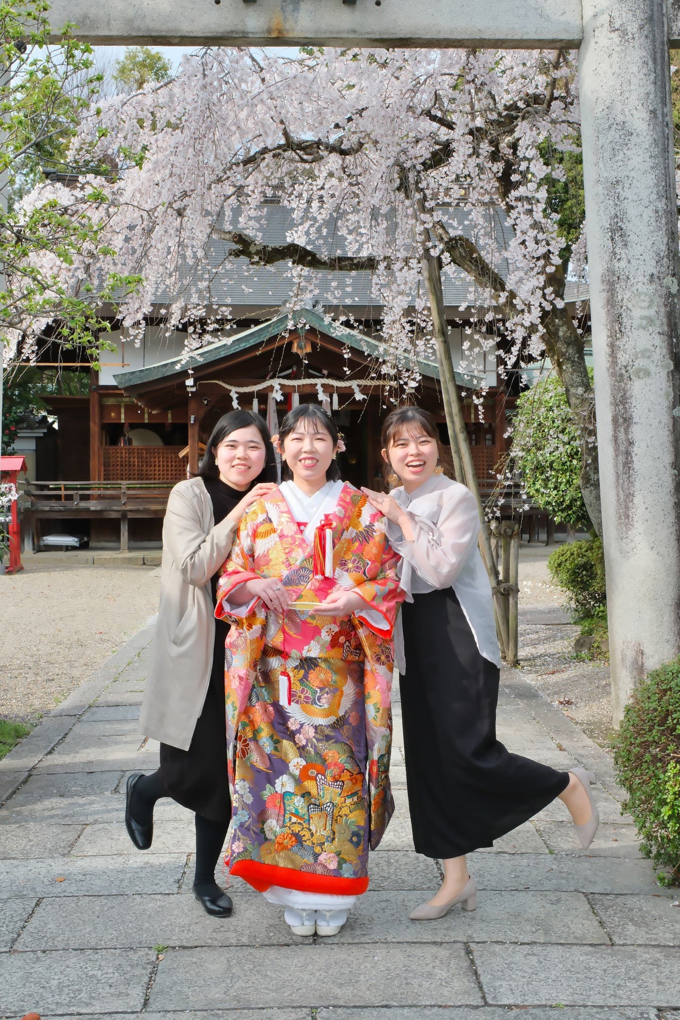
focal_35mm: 45
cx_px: 340
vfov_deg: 43.6
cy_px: 510
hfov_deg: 29.9
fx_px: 1275
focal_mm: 30.1
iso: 800
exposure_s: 1/250
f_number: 11
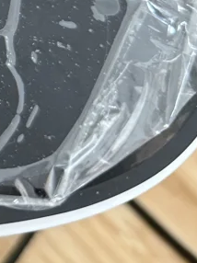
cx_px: -283
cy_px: -192
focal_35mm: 121
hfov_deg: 10.5
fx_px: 920
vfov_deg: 14.5
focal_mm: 6.76
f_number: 1.78
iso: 320
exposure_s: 1/60
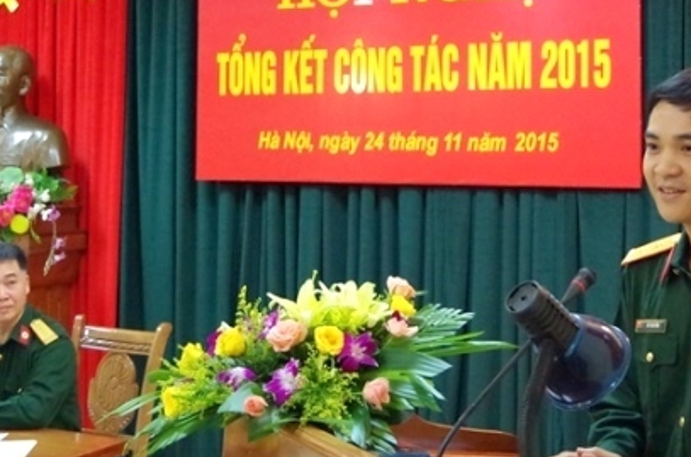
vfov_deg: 21.9
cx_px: 365
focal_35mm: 61
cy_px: 115
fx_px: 1168
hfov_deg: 33.0
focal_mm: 21
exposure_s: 1/40
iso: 3200
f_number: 4
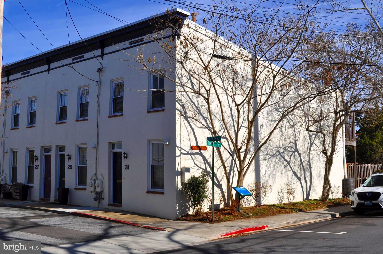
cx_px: 192
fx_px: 462
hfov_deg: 45.0
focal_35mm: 44
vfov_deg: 30.8
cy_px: 127
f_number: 10
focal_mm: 29
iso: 200
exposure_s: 1/500
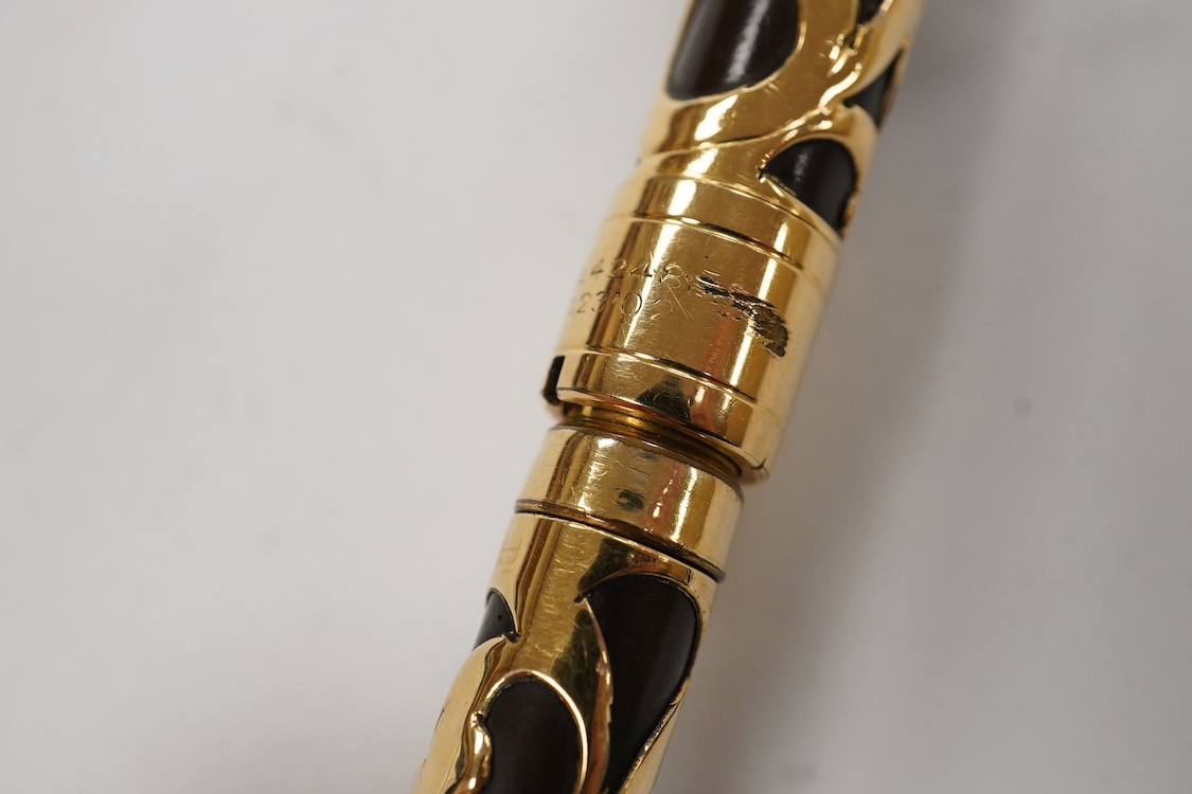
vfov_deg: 29.9
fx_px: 1490
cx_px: 596
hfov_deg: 43.6
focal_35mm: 45
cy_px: 397
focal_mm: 30
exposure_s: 1/200
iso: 2500
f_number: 13
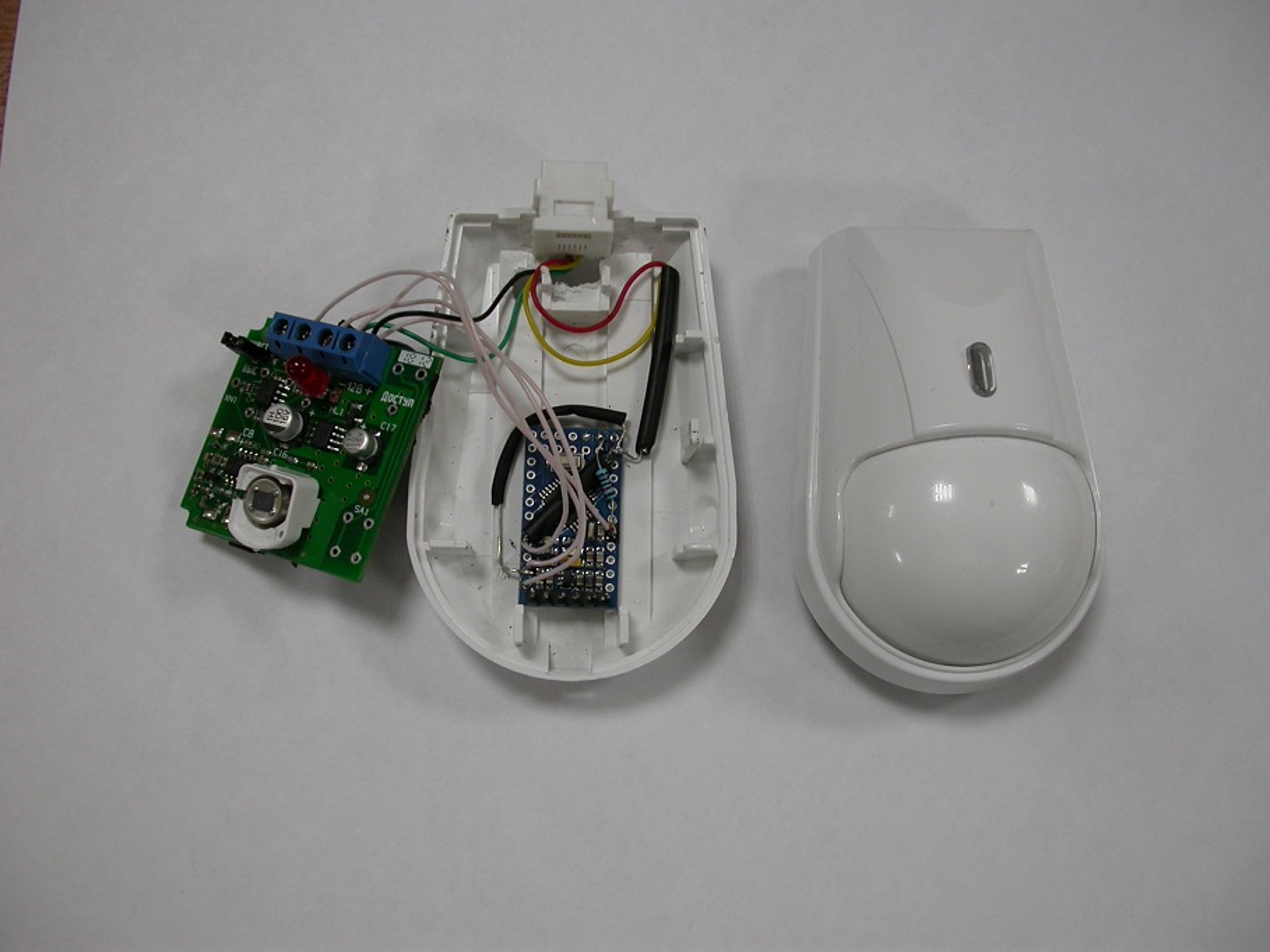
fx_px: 1394
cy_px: 476
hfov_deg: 49.0
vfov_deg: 37.7
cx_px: 635
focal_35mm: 38
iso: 100
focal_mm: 7.85
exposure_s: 1/55.3
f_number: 3
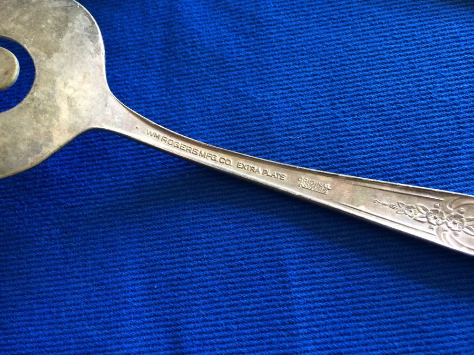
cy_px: 178
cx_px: 237
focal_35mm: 30
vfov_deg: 46.8
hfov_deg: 60.0
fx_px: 411
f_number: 2.2
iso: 125
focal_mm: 4.12
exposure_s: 1/30
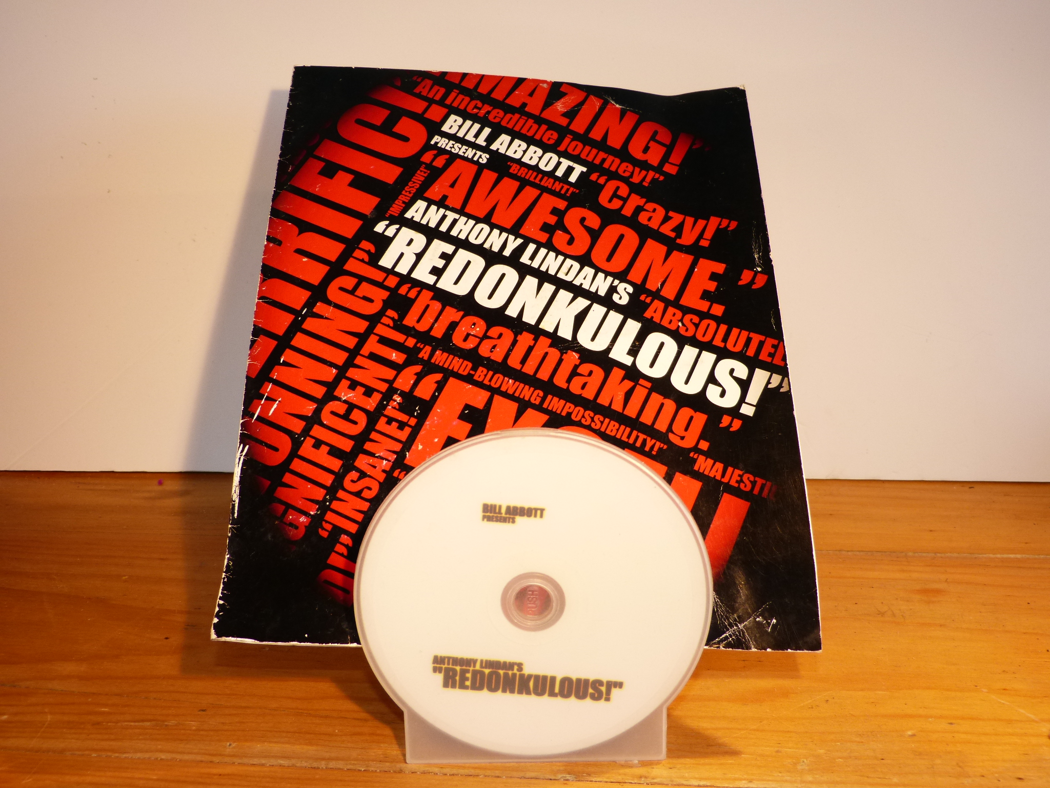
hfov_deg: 49.0
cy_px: 394
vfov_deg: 37.7
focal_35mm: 38
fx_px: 1153
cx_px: 525
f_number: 3.1
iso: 160
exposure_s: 1/60
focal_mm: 6.7
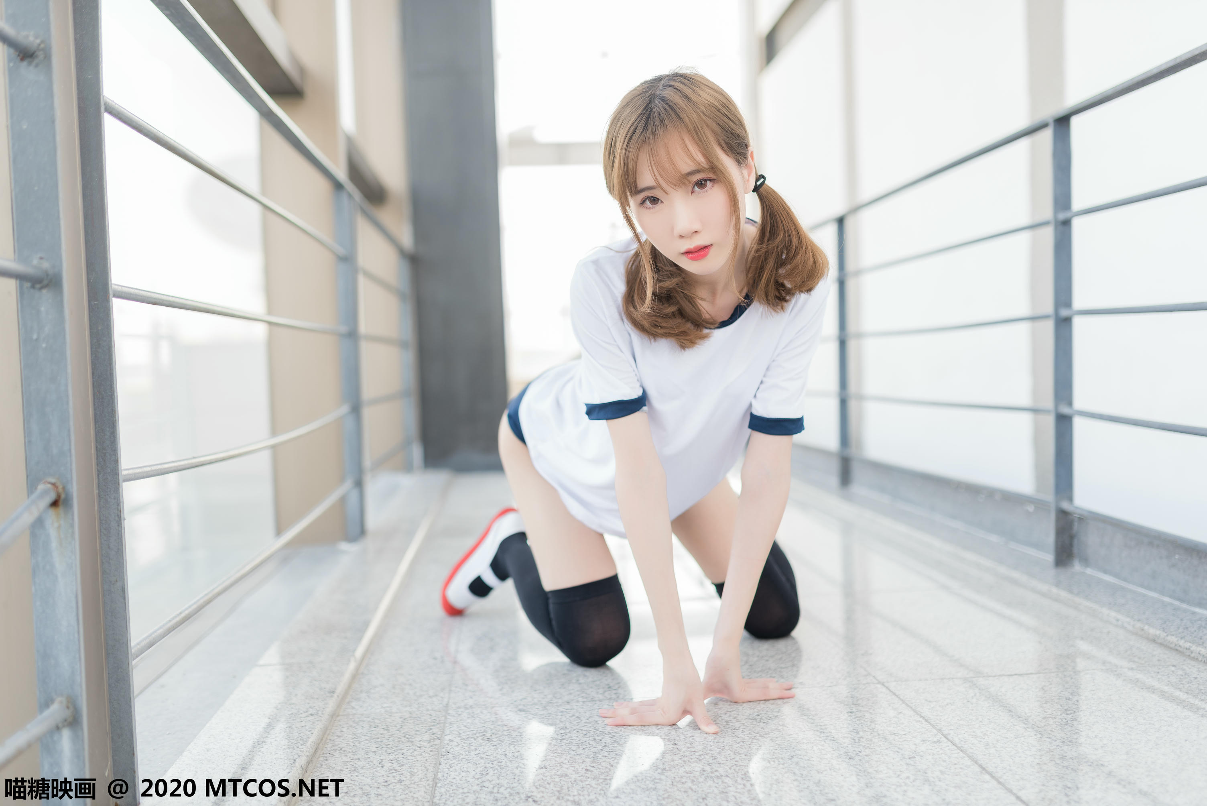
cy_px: 403
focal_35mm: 35
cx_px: 604
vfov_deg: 37.9
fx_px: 1174
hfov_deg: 54.4
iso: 100
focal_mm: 35
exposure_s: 1/200
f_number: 2
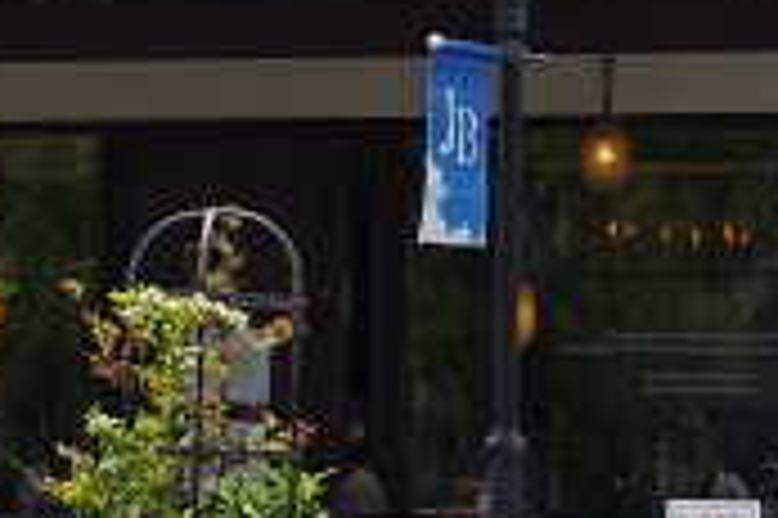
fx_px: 6381
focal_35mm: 296
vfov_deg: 4.6
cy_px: 203
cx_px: 139
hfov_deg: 7.0
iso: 800
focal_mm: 63
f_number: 8
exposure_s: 1/1000
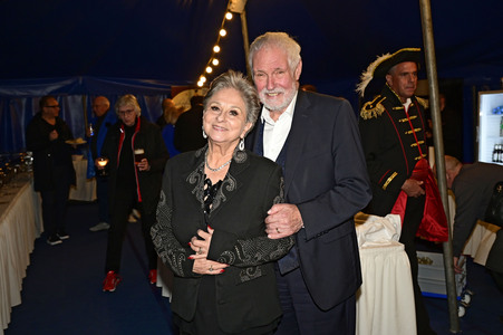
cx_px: 252
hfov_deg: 54.5
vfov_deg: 37.8
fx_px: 489
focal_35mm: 35
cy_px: 168
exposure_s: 1/200
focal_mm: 35
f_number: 5
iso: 2000
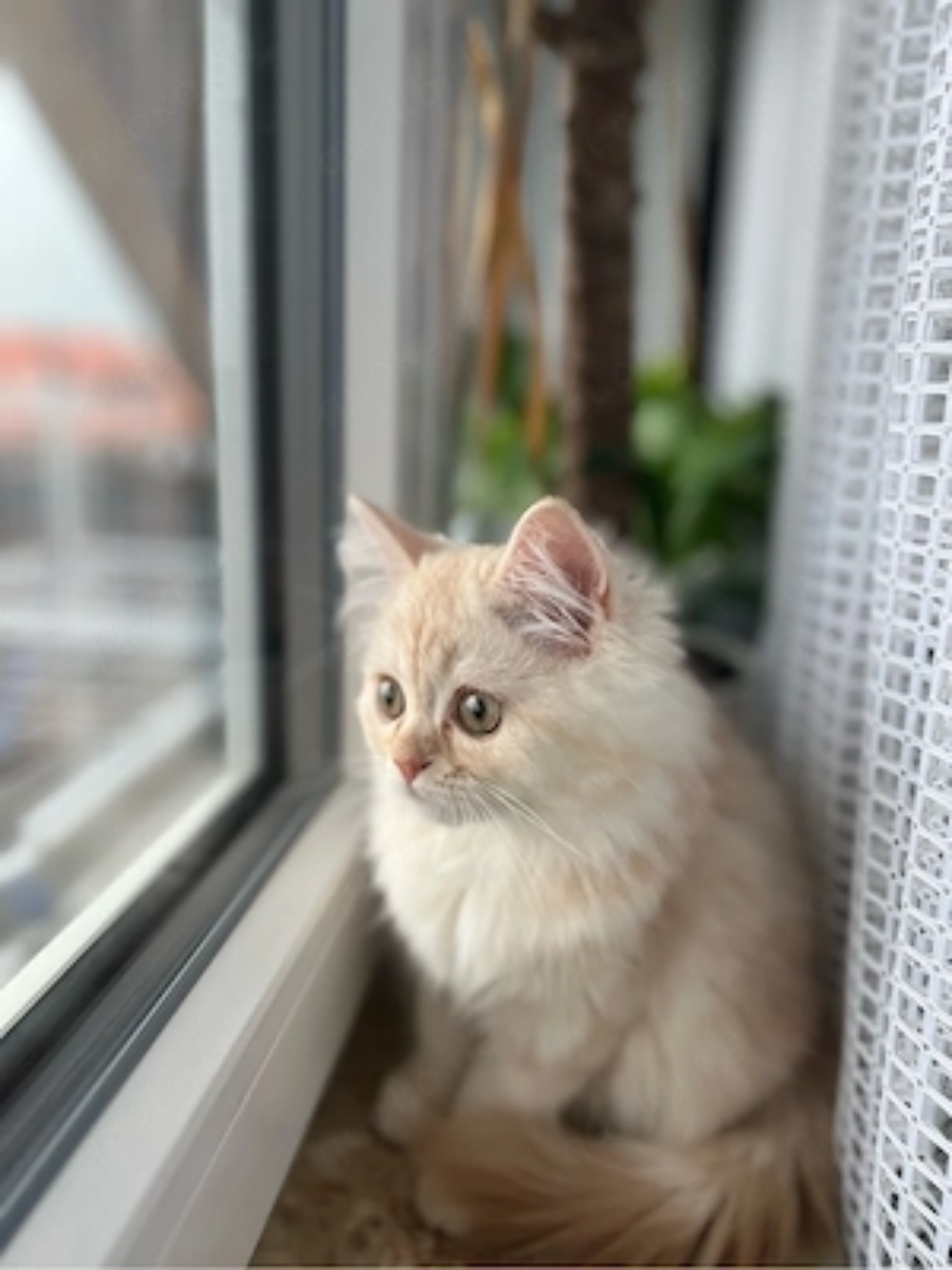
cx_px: 476
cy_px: 635
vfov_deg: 67.3
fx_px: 953
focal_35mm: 26
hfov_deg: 53.1
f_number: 1.5
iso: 32
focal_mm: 5.7
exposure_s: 1/121
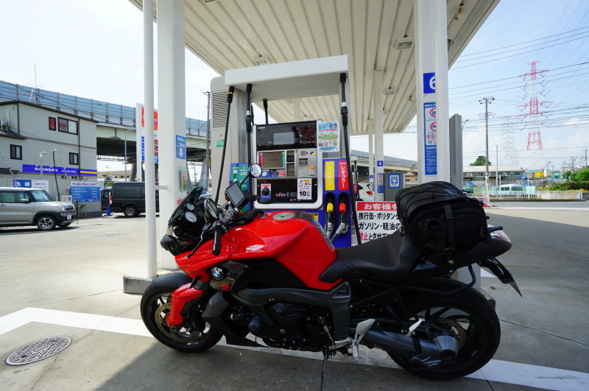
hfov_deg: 95.1
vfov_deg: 71.9
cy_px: 196
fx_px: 270
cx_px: 294
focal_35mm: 16
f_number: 10
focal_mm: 11
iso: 100
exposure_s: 1/100
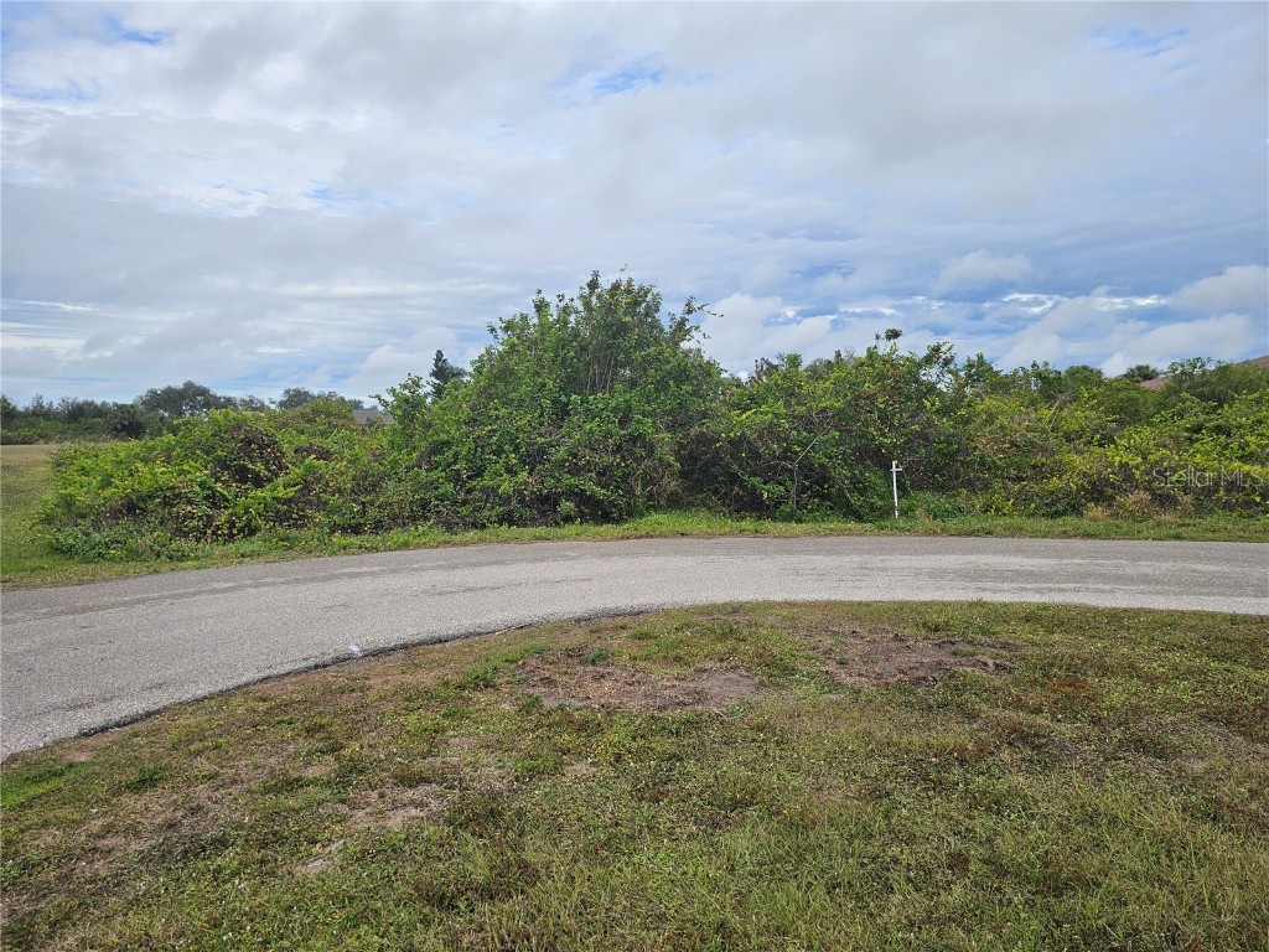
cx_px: 634
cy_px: 476
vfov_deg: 58.9
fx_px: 843
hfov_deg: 73.9
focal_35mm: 23
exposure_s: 1/609
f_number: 1.7
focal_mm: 6.3
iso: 10
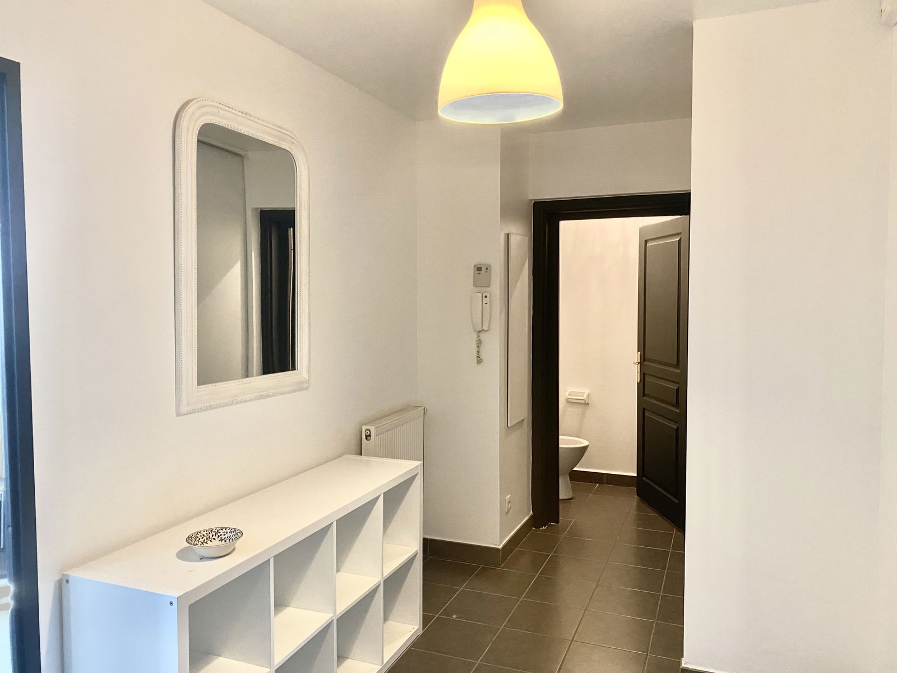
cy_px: 336
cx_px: 448
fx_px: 674
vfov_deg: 53.1
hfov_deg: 67.3
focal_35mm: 26
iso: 400
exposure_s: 1/50
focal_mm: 4.25
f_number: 1.8
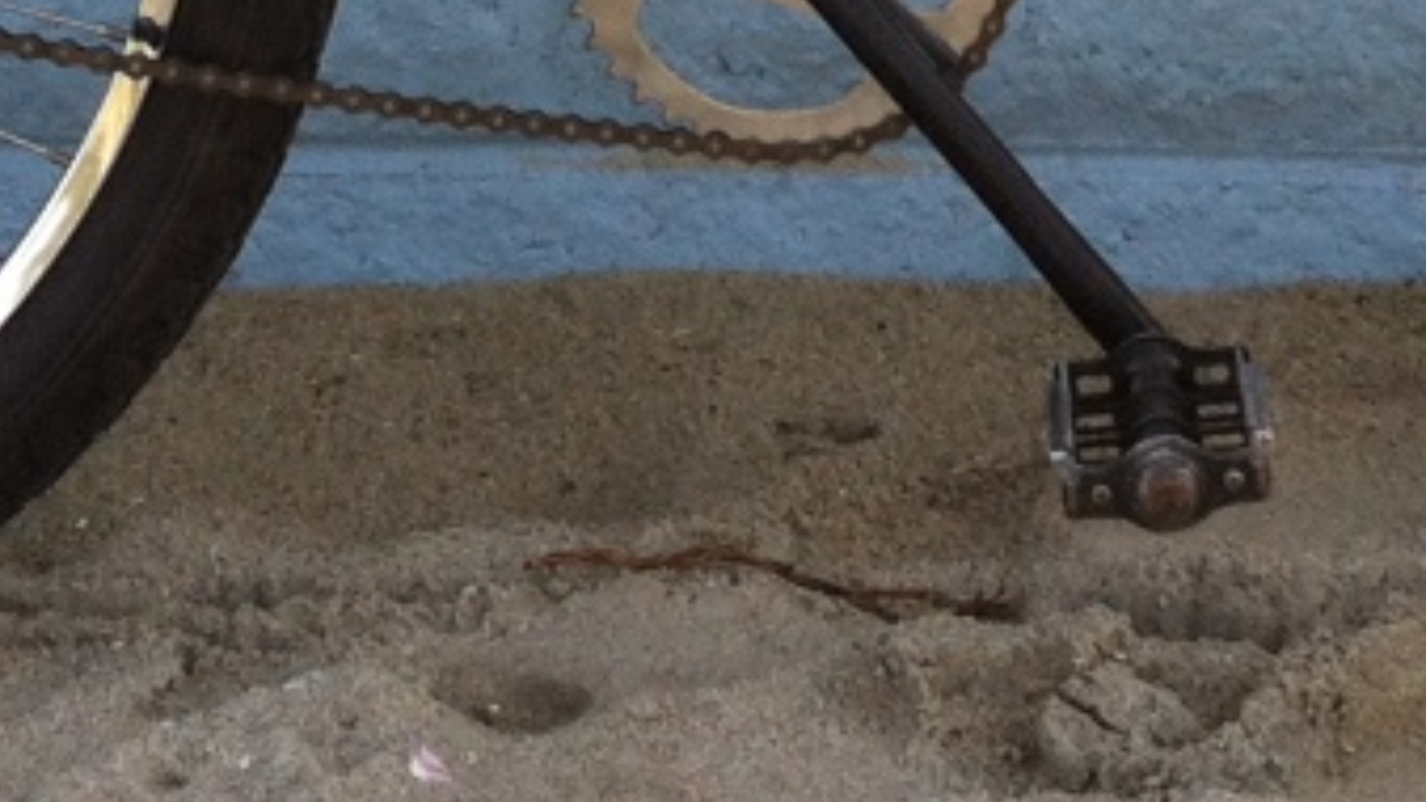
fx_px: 5520
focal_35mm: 146
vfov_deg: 7.8
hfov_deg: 14.7
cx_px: 928
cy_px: -937
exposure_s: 1/395
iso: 80
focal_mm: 3.85
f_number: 2.8
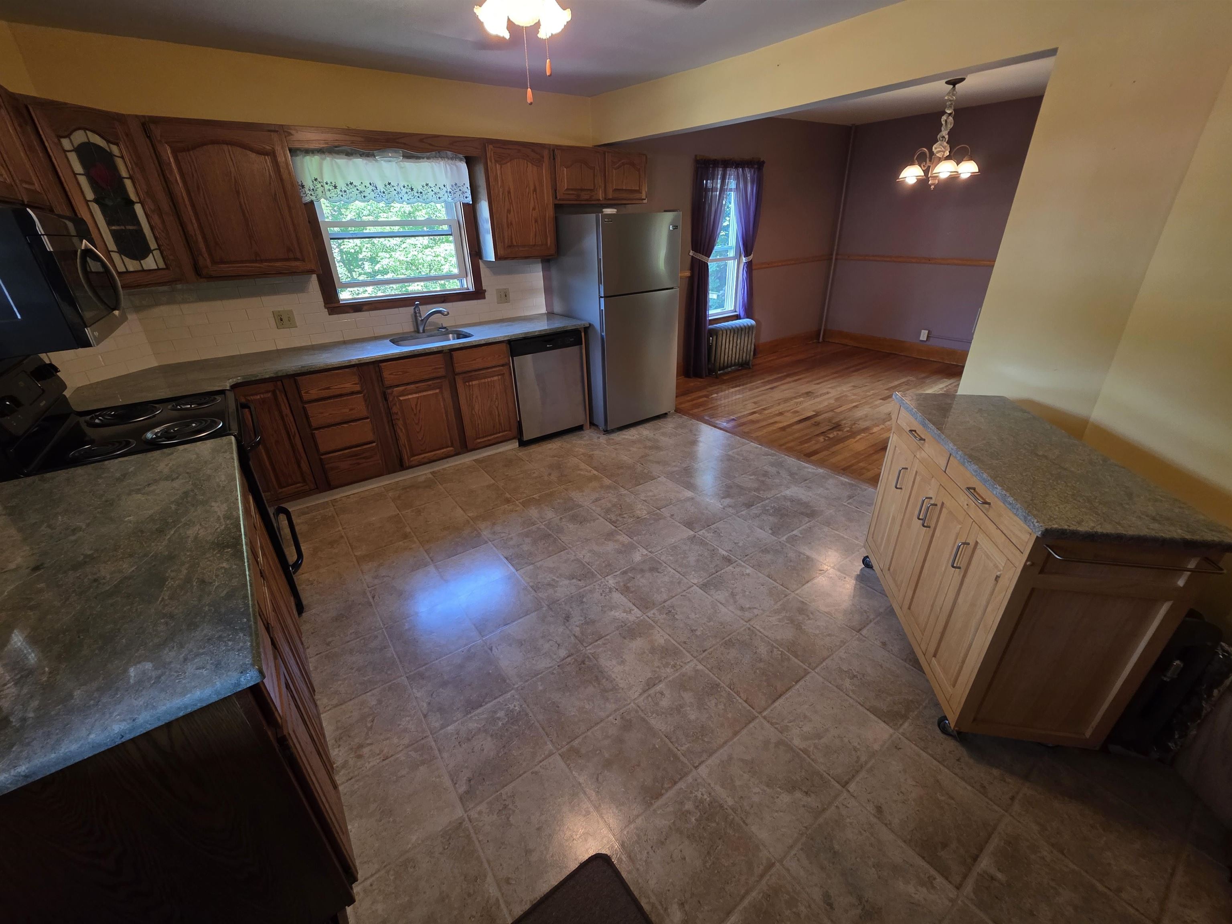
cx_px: 616
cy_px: 462
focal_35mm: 13
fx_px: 463
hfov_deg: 106.2
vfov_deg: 89.9
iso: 160
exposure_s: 1/60
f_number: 1.9
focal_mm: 2.2
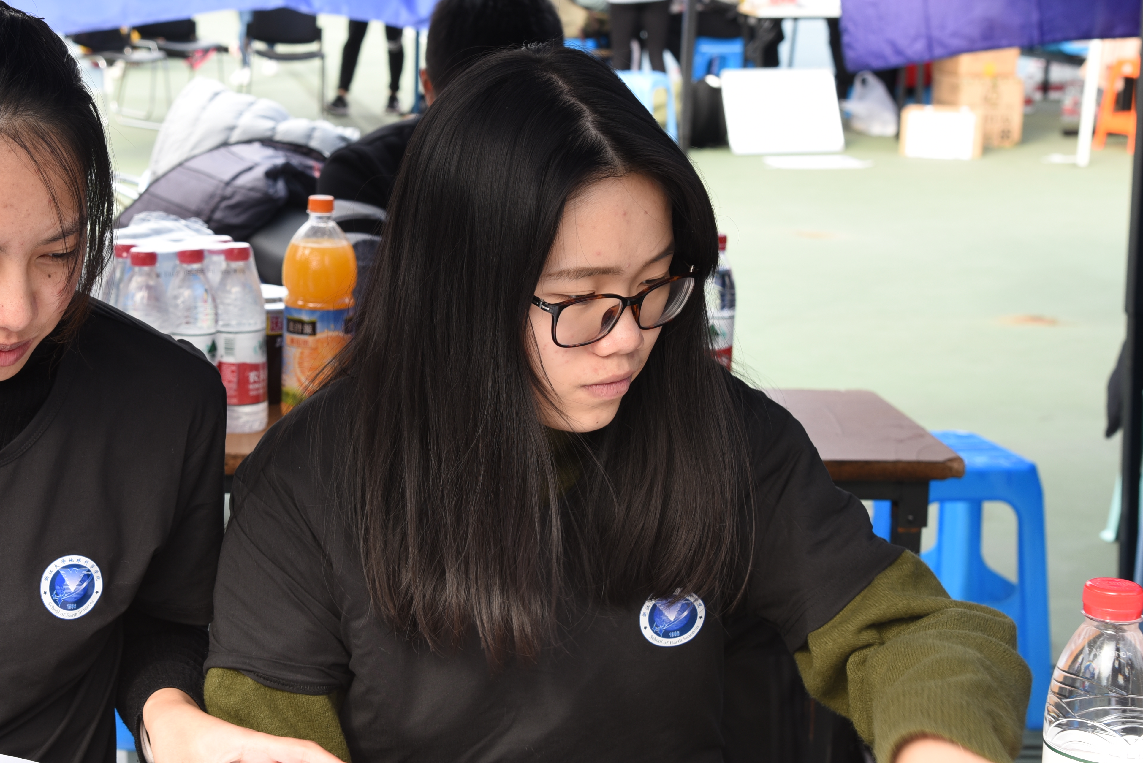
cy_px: 354
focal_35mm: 75
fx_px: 2382
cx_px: 285
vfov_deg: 18.2
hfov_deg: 26.6
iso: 180
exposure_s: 1/50
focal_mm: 48
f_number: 8
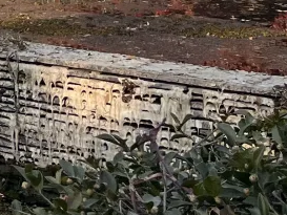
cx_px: -390
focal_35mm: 137
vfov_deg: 9.5
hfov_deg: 11.8
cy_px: -315
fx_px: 1136
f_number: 1.6
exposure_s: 1/1252
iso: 50
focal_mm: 5.1
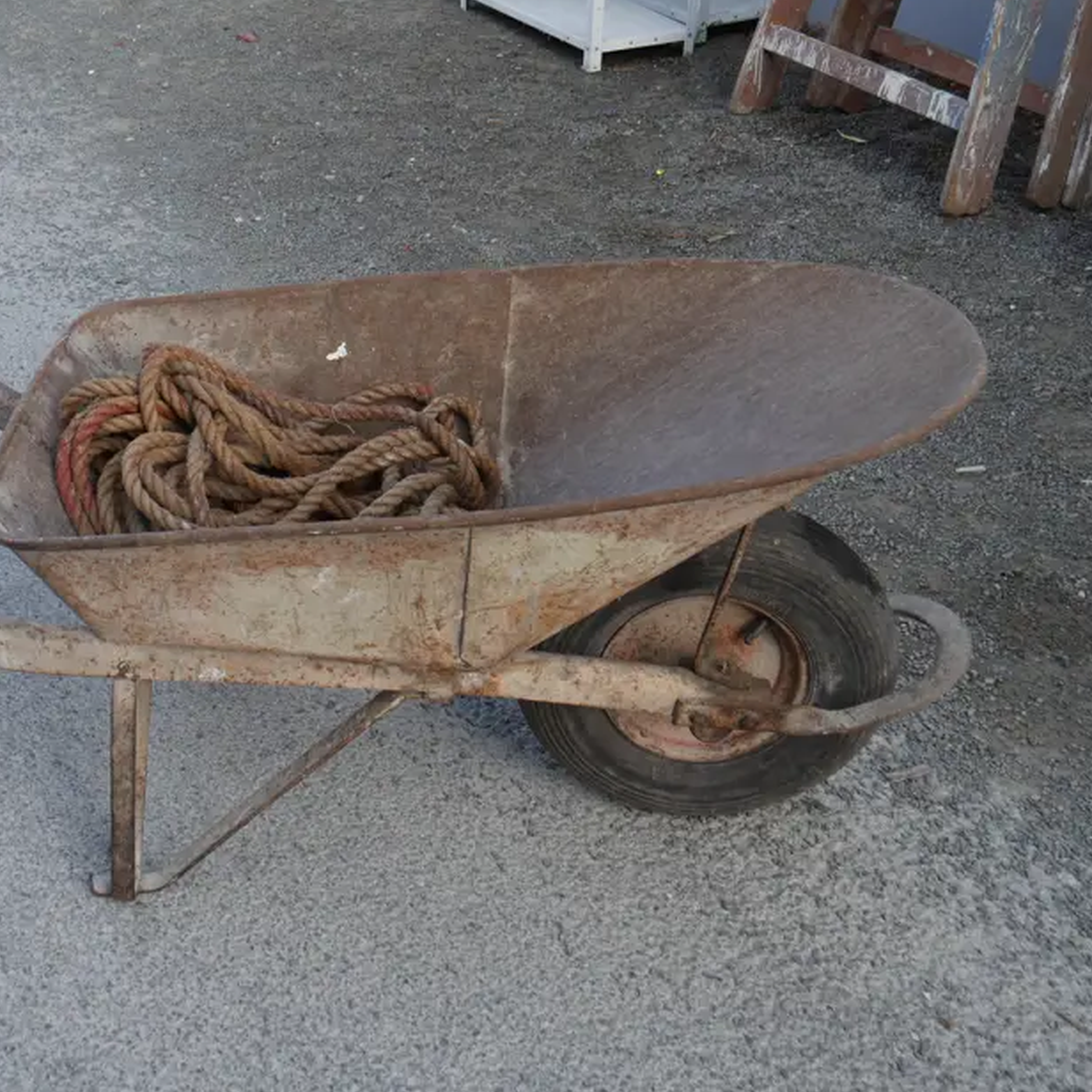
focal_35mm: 50
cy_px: 469
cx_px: 206
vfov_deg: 34.0
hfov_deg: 33.0
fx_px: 1785
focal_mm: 17
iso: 200
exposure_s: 1/160
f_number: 4.5
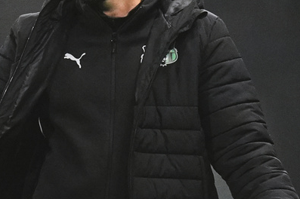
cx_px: 19
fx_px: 8601
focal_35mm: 1033
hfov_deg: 2.0
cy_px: 90
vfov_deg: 1.3
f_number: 3.2
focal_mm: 400
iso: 2000
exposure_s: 1/1600
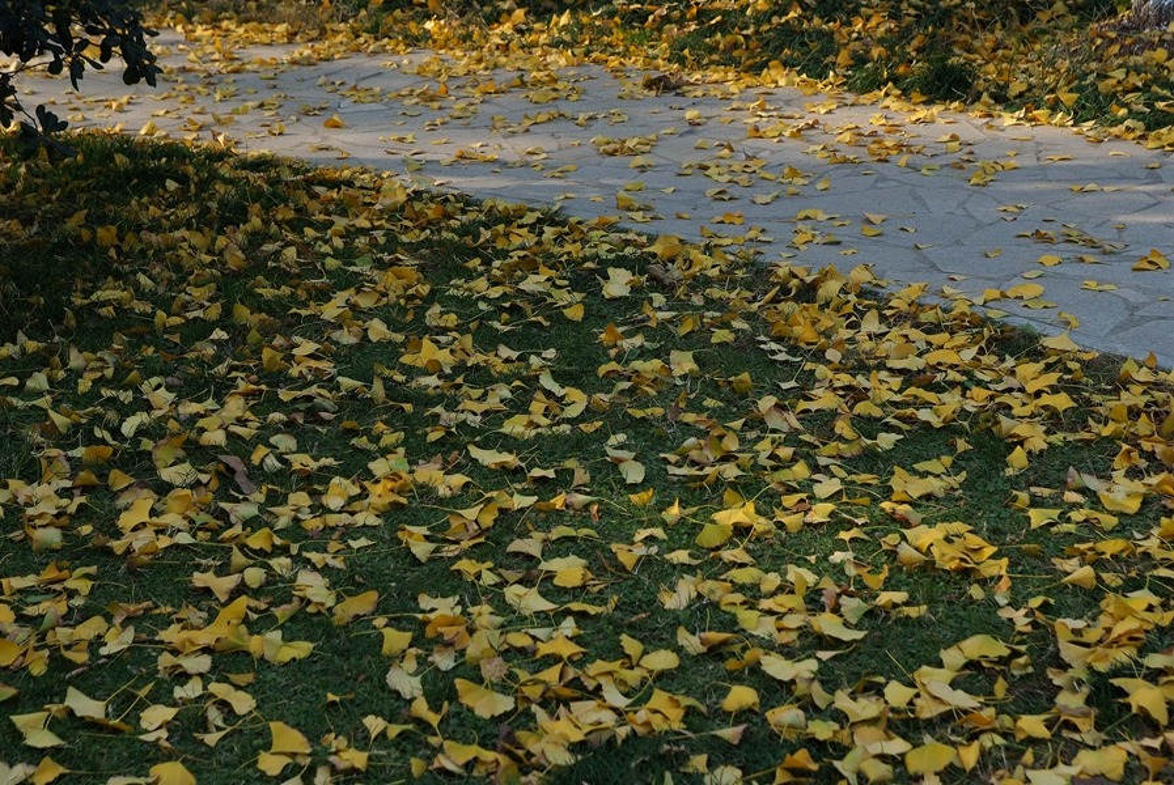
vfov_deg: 28.1
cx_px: 587
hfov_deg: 41.1
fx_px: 1567
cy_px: 392
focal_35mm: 48
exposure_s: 1/200
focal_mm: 32
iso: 200
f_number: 7.1
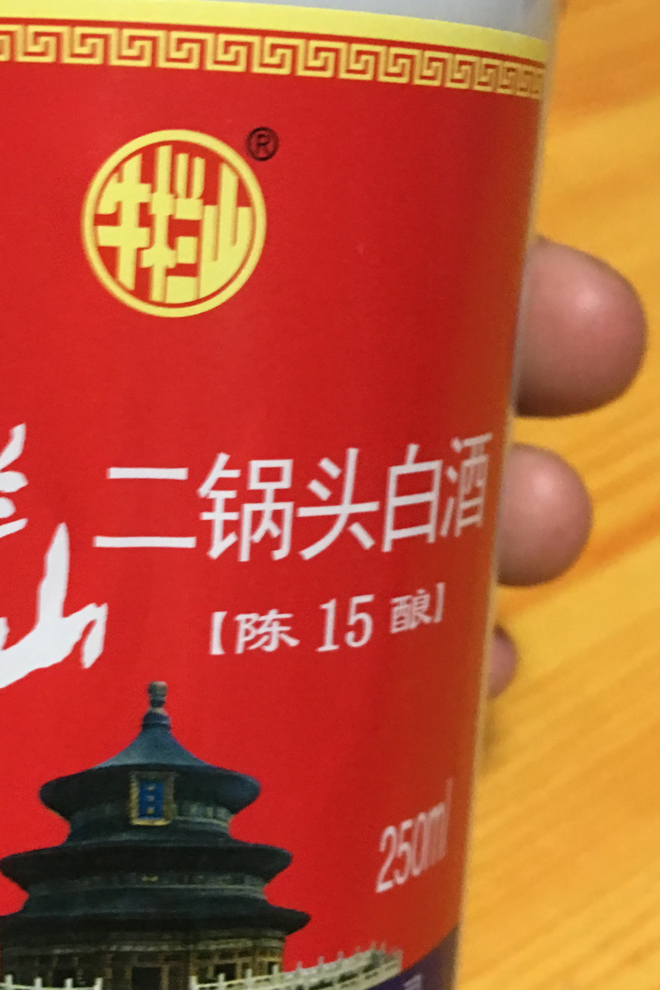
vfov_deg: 38.9
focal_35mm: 51
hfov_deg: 26.1
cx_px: 142
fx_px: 1402
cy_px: 516
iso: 100
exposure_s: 1/8
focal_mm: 4.15
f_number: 2.2
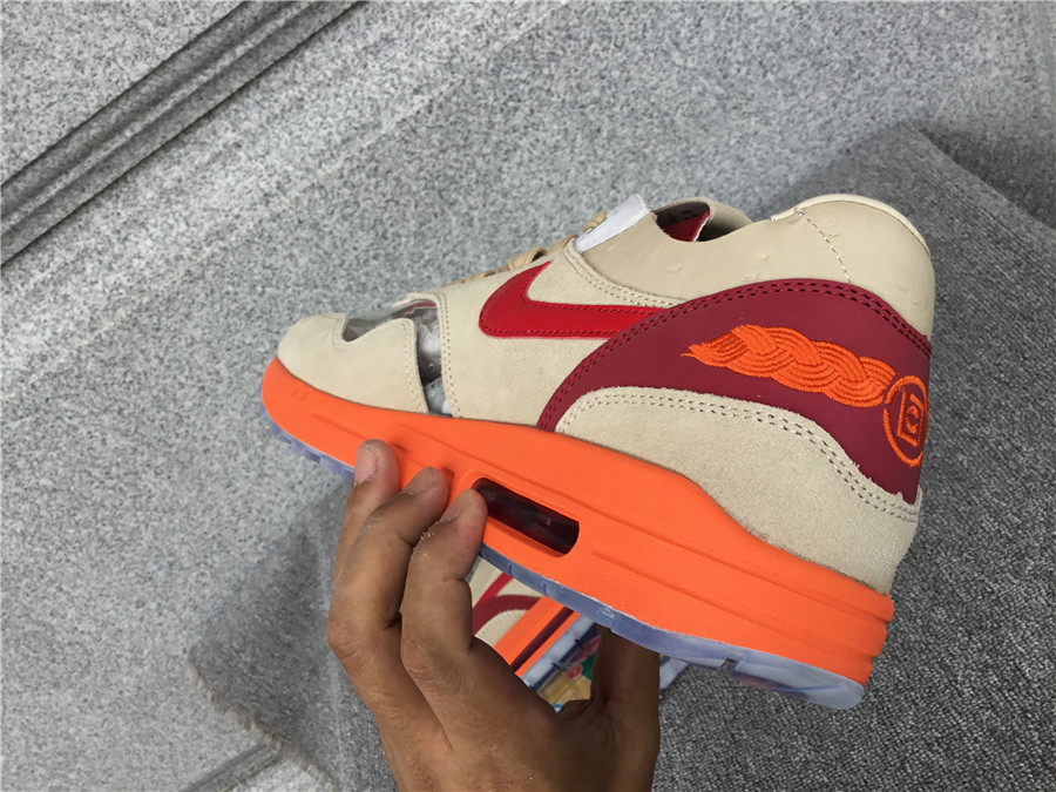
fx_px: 946
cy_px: 396
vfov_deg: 45.4
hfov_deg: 58.4
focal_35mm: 31
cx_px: 528
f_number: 2.4
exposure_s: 1/127
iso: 25
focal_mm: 3.3
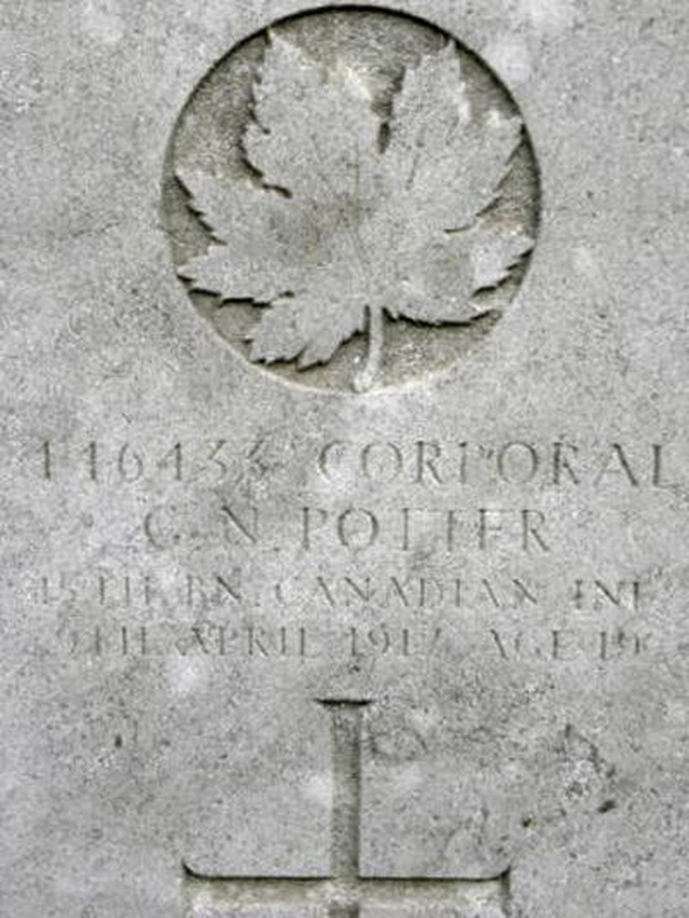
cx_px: 344
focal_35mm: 75
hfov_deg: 19.6
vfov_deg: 26.0
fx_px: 1990
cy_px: 459
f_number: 4
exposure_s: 1/70.3
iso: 101
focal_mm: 13.4
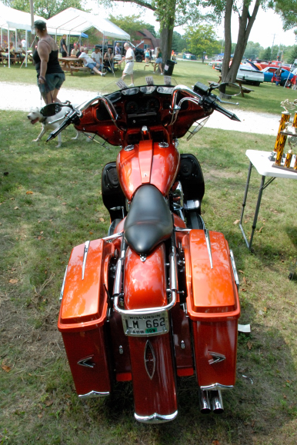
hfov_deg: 46.4
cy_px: 219
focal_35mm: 28
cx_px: 149
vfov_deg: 65.5
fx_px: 346
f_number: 22
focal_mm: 18
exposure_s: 1/60
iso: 1000
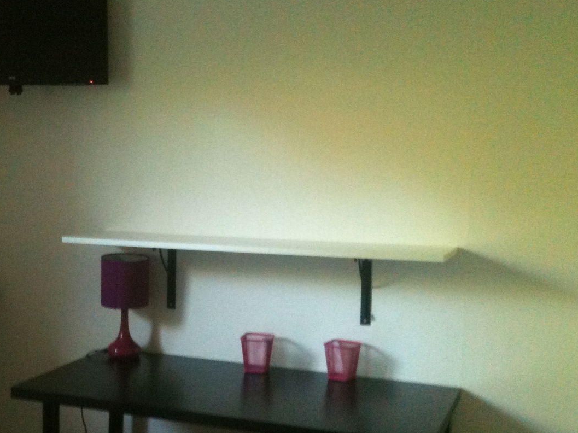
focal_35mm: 53
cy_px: 268
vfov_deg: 27.4
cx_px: 185
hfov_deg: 35.8
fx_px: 885
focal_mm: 3.85
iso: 320
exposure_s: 1/15
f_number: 2.8
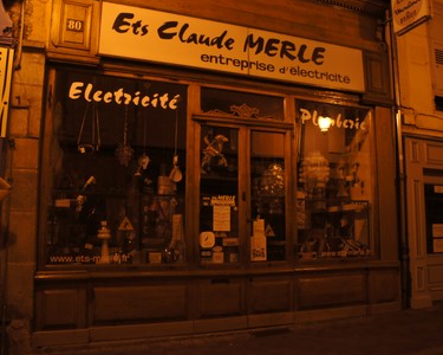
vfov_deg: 47.1
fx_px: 406
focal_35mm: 31
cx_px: 254
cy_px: 177
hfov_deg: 56.9
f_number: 3.5
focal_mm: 18
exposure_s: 1/30
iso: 2000
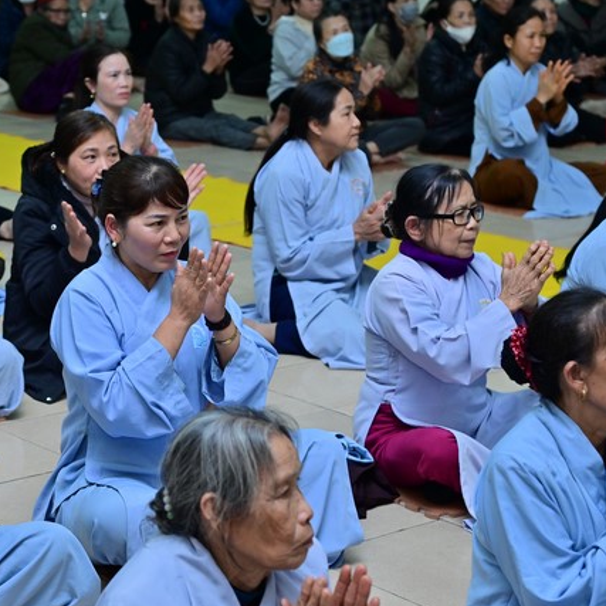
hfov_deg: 17.8
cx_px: 159
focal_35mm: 97
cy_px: 304
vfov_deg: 17.9
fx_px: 1921
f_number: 5.6
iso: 2000
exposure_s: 1/160
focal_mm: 75
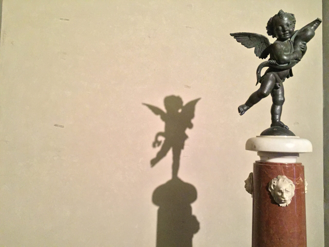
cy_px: 124
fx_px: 276
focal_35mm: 29
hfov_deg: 61.7
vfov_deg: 48.2
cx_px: 164
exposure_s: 1/17
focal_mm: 4.15
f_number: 2.2
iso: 500
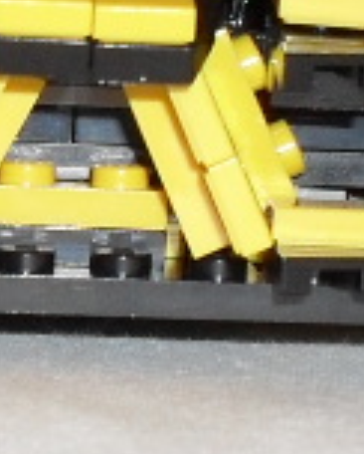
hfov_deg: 6.7
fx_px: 3091
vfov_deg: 8.4
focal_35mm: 230
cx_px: 78
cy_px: 239
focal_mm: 6.3
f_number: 3.2
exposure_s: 1/45
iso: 200
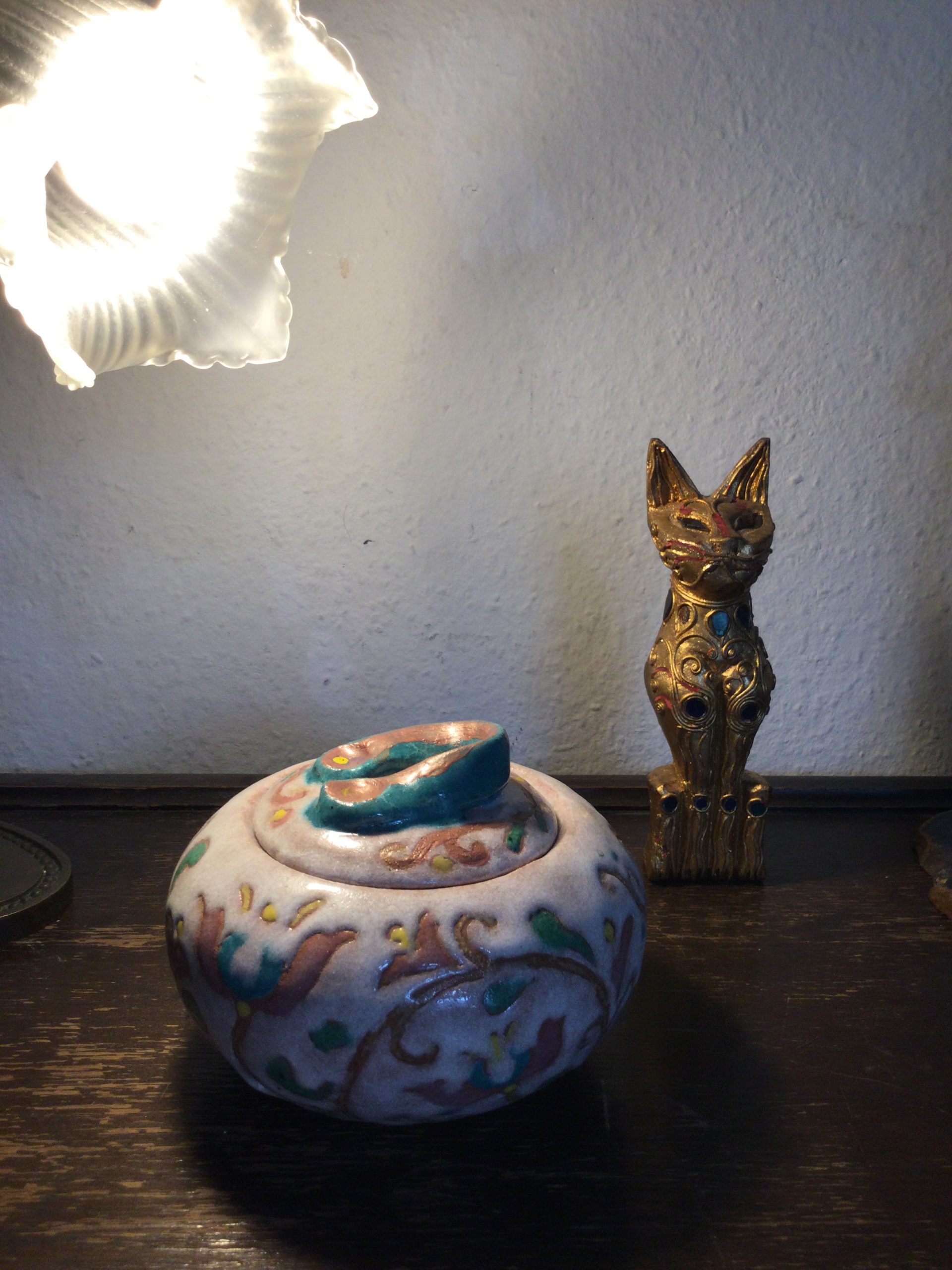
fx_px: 1137
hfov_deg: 45.4
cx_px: 476
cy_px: 635
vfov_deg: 58.4
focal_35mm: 31
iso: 32
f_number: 2.4
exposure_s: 1/50
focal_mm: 3.3
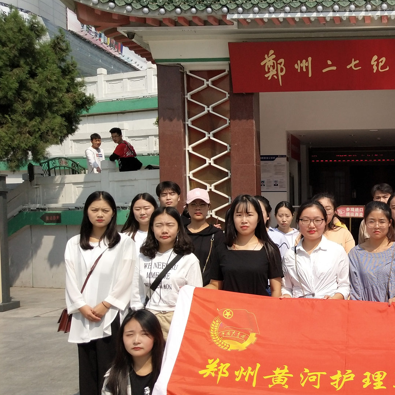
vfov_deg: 34.6
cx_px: 363
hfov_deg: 32.7
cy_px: 231
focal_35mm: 49
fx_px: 633
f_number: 1.8
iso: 76
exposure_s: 1/2864
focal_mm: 3.95
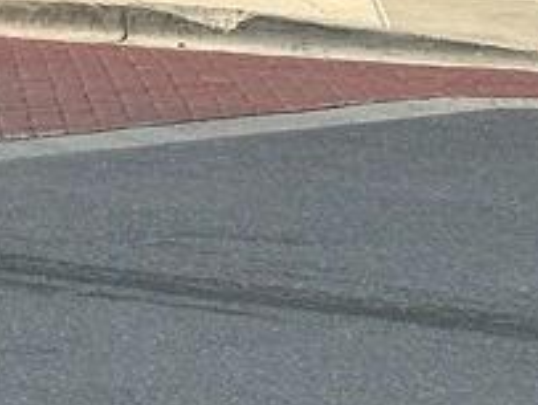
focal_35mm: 302
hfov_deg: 6.3
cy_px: -559
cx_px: -610
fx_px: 4702
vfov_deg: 4.8
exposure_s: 1/756
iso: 64
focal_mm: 6.86
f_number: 1.78
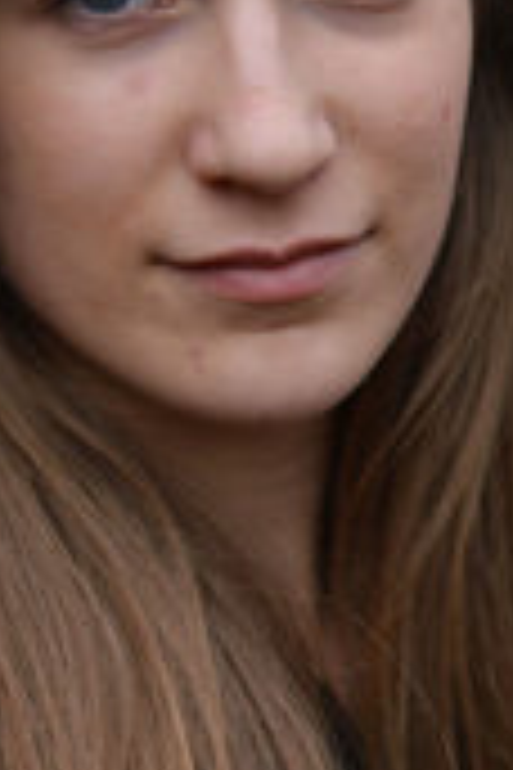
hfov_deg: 7.5
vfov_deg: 11.1
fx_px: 3927
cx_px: 176
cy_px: 680
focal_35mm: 184
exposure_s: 1/400
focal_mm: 35
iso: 100
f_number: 1.4
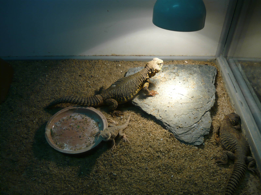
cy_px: 98
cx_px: 130
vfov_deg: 42.9
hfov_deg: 55.4
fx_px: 249
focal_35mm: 33
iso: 100
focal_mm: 5.5
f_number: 2.8
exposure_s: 1/60
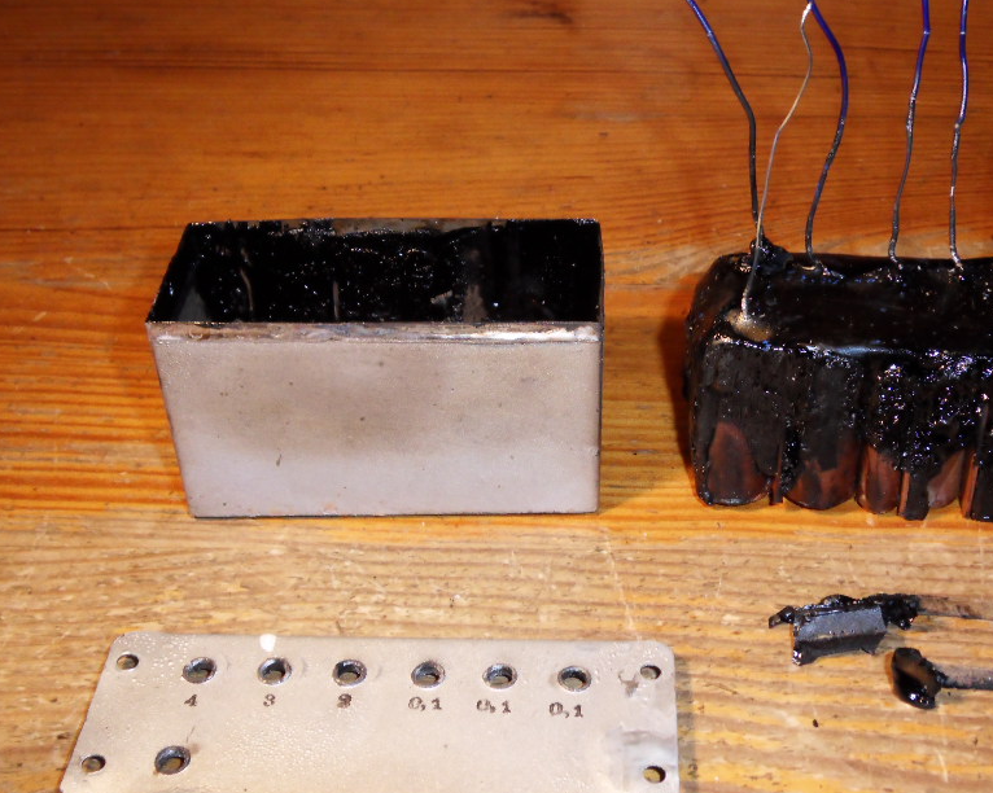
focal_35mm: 47
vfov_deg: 32.0
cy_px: 450
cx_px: 574
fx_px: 1381
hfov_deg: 39.5
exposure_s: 1/60
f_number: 3.9
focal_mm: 6.3
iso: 400
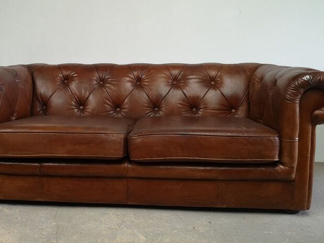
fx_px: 328
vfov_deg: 40.5
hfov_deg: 52.4
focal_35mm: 35
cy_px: 98
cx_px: 138
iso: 320
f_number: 1.8
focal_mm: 5.58
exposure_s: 1/100
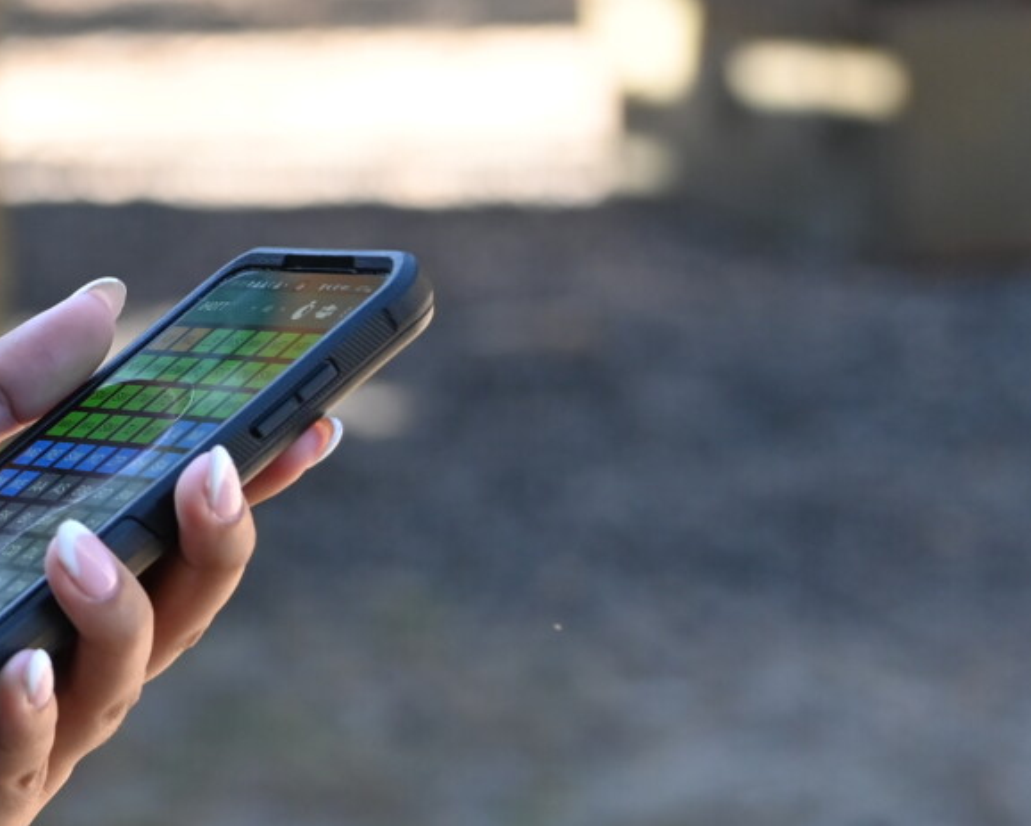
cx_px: -1111
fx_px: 6716
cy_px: -208
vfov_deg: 7.0
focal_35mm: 220
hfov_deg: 8.3
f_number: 4
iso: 360
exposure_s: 1/250
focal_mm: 53
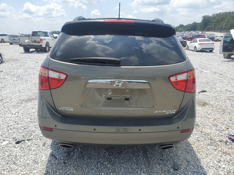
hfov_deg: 67.3
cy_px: 88
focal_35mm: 26
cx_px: 117
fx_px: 176
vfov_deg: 53.1
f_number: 1.5
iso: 50
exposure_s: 1/3333
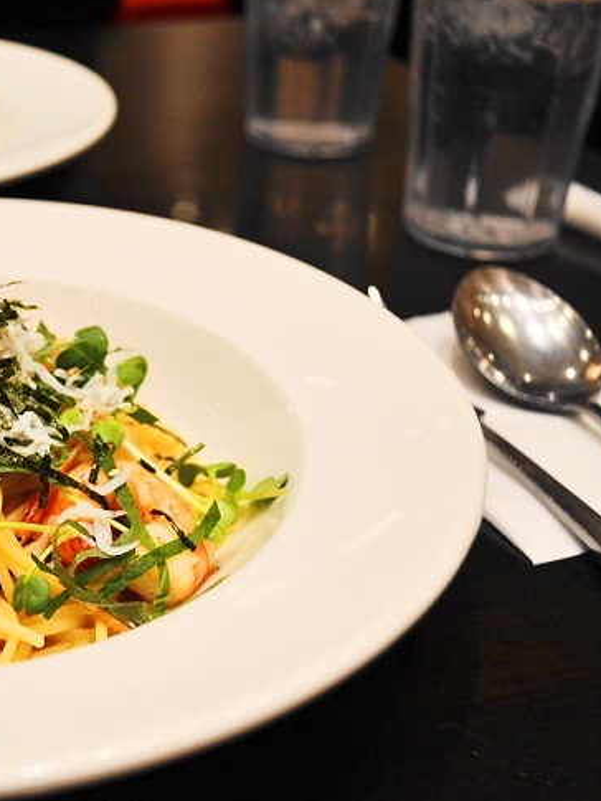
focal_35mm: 57
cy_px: 400
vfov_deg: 33.8
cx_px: 63
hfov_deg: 24.9
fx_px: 1319
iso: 200
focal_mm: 26
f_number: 4.2
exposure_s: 1/50
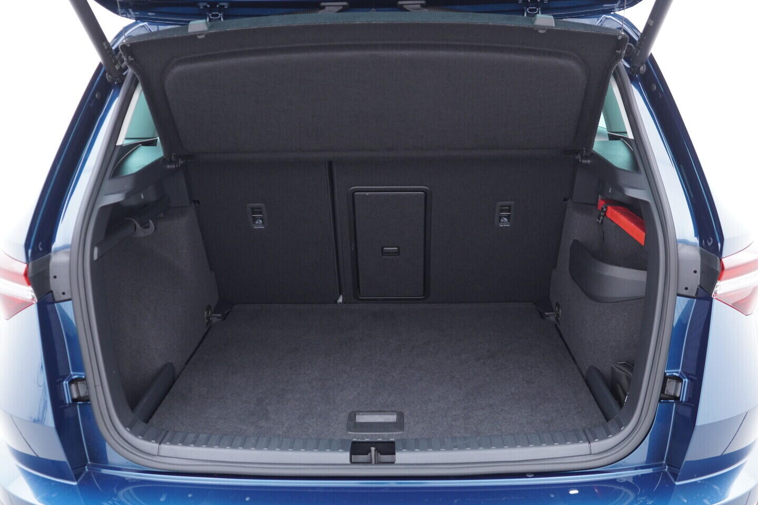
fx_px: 758
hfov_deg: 53.1
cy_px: 252
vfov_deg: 36.9
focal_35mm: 36
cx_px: 379
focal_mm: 24
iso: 400
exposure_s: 1/40
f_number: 2.8
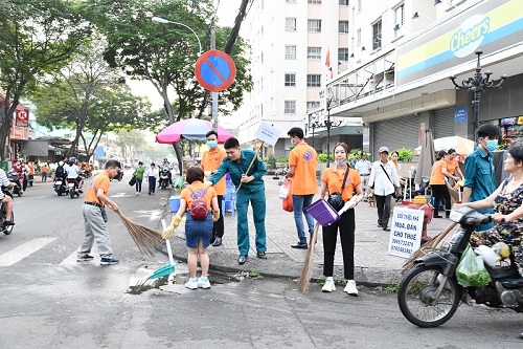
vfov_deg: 35.0
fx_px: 552
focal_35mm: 38
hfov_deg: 50.7
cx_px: 262
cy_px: 174
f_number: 6.3
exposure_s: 1/200
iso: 2000
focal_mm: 38
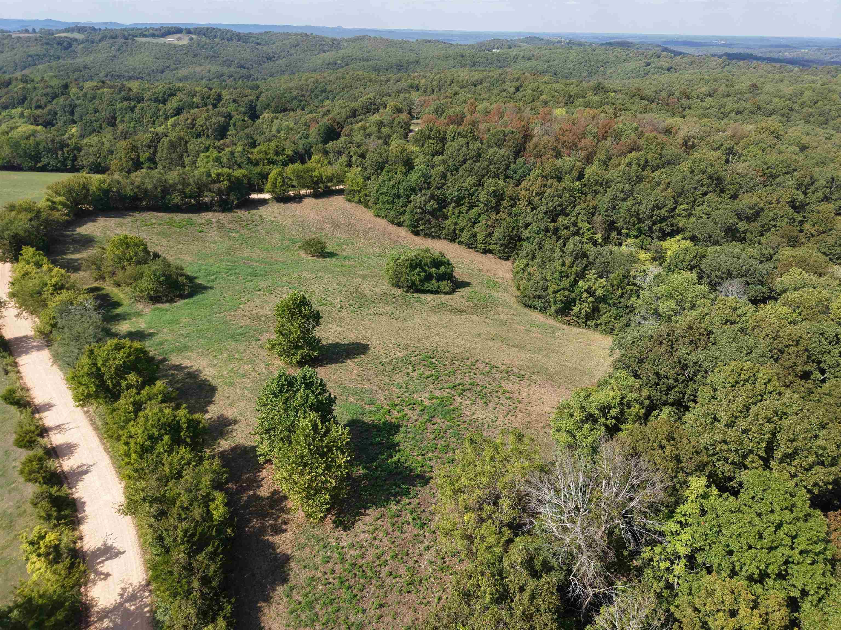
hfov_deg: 71.6
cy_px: 315
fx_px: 583
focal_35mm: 24
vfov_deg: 56.8
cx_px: 420
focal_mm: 8.67
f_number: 1.8
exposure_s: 1/2500
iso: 130
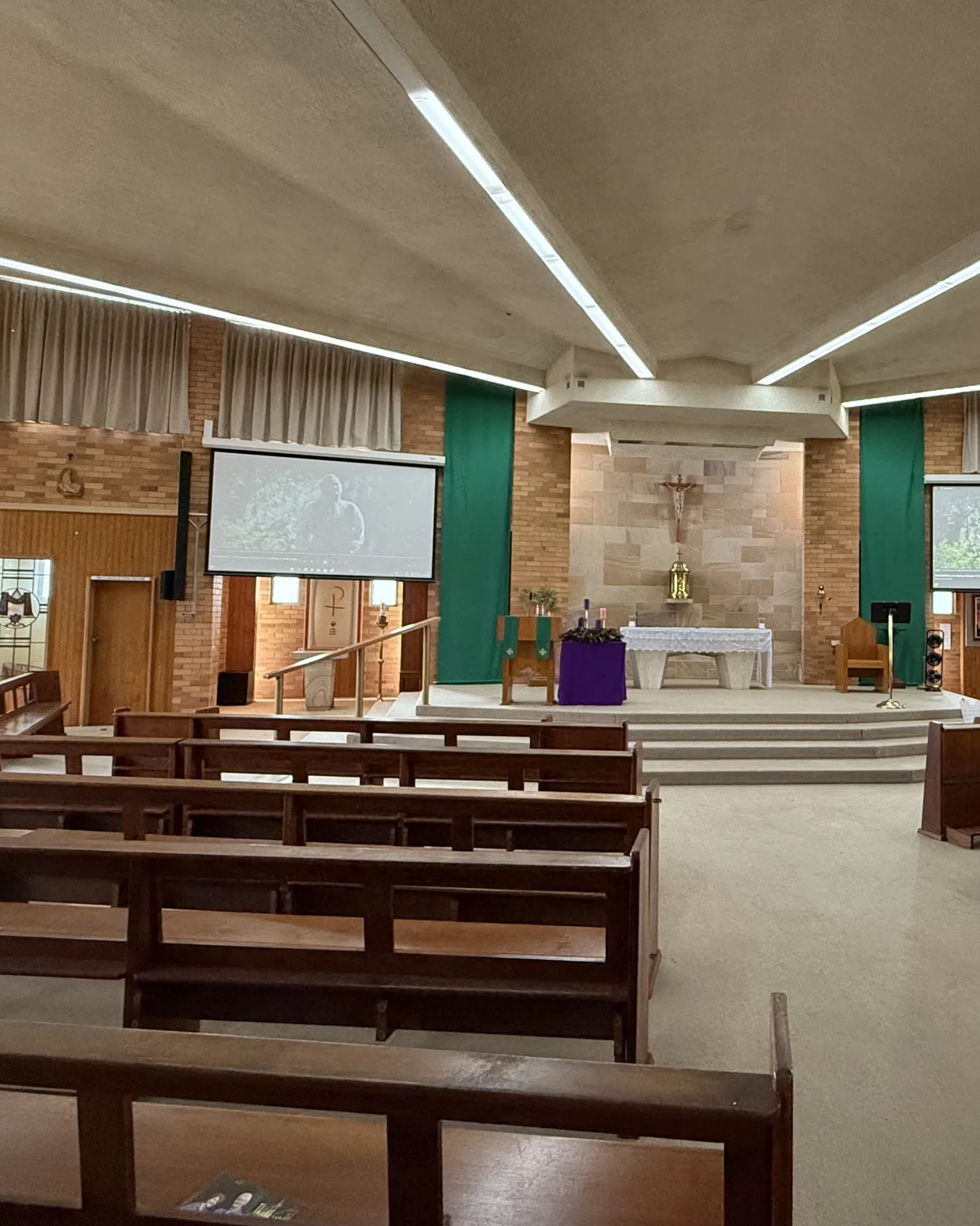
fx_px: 798
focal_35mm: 22
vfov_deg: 75.0
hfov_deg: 61.1
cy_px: 585
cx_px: 678
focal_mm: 2.22
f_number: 2.2
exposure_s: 1/100
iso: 500
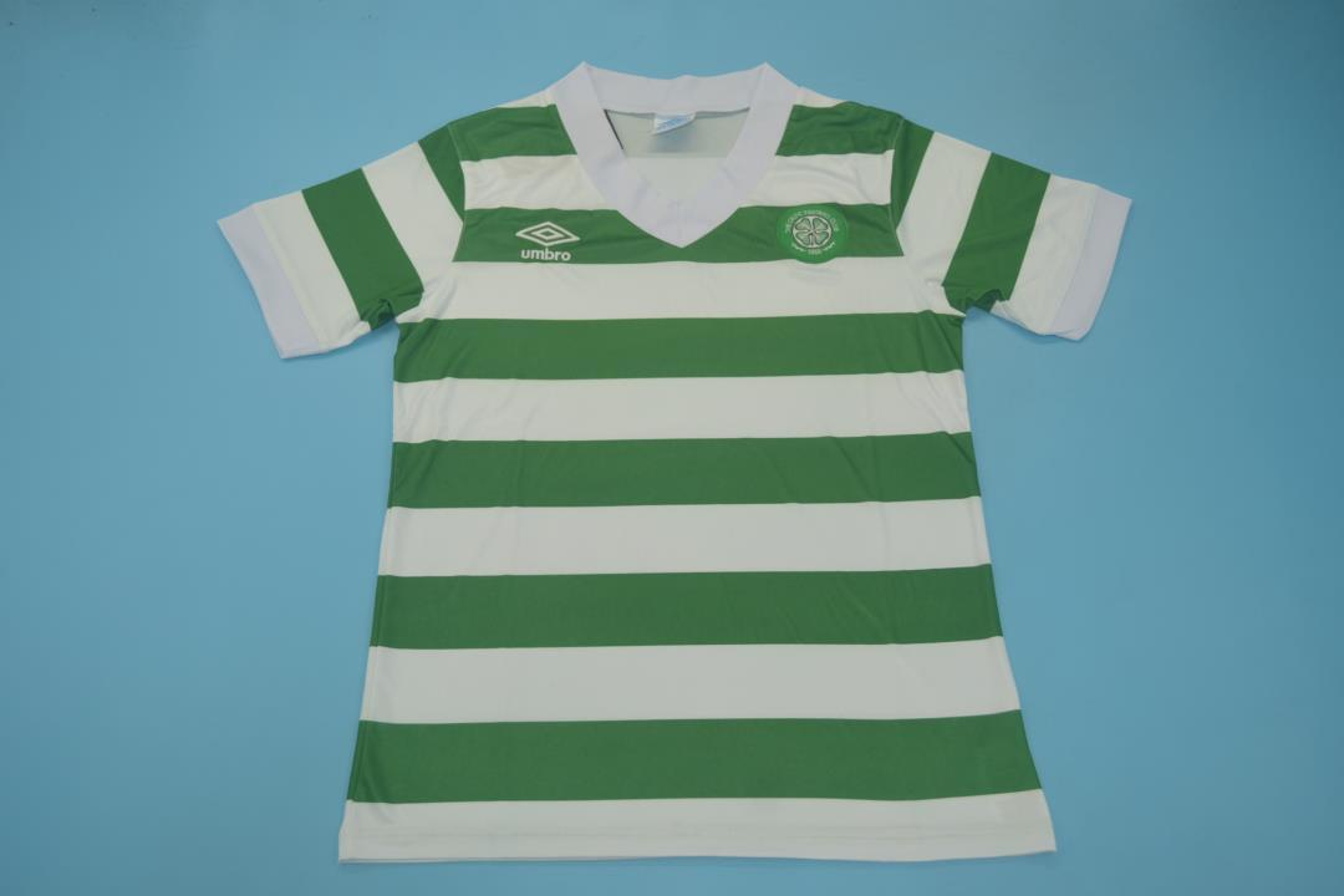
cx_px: 672
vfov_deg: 40.0
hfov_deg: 57.2
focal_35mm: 33
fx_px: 1232
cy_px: 448
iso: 200
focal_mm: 22
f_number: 4
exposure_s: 1/200
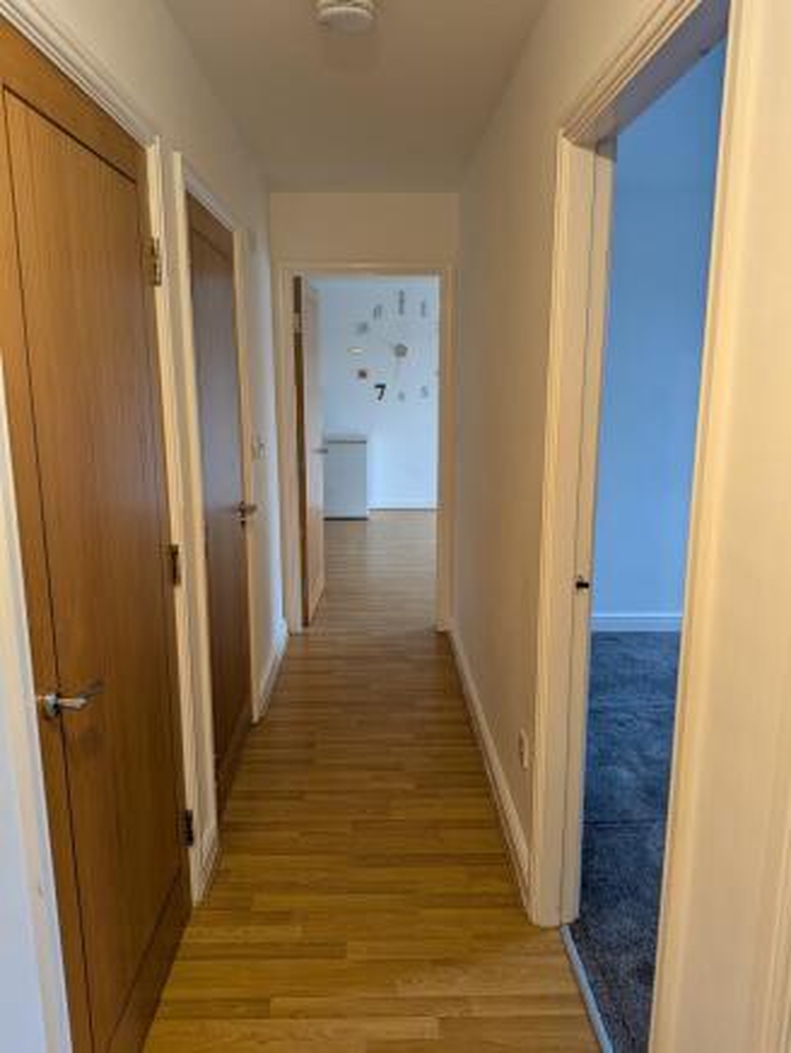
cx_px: 396
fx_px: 731
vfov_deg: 71.6
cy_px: 526
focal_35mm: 24
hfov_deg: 56.8
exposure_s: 1/25
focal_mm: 4.53
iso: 84
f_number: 1.7
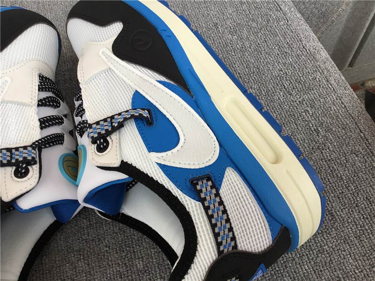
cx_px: 188
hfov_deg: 58.4
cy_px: 140
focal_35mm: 31
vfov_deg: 45.4
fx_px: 336
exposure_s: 1/375
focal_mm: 3.3
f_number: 2.4
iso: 25
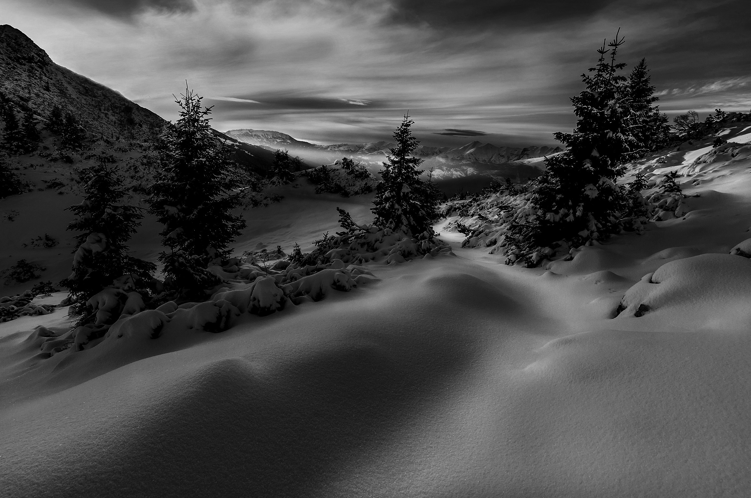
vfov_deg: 67.1
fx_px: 375
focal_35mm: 18
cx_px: 376
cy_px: 249
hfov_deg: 90.1
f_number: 13
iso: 100
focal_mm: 12
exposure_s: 1/60
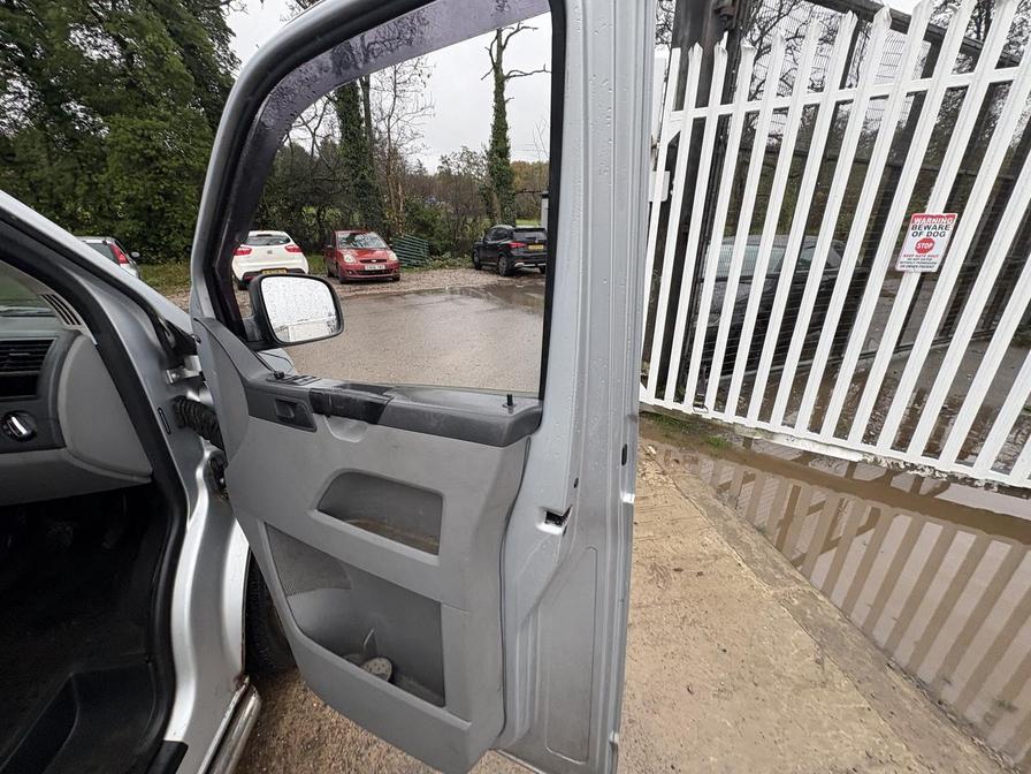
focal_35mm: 14
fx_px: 417
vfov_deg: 85.7
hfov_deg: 102.1
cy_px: 387
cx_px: 516
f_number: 2.2
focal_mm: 2.22
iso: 64
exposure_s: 1/99
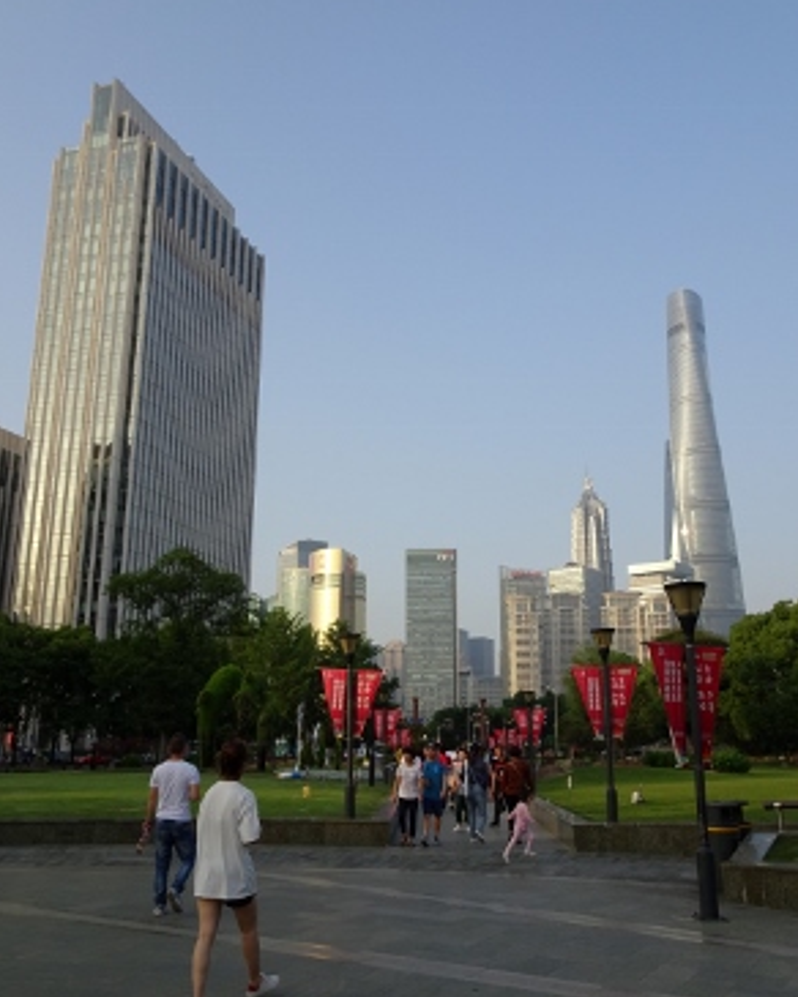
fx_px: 915
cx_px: 391
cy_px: 494
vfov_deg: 57.2
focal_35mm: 31
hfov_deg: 47.1
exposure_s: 1/400
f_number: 3.5
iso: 80
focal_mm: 4.92
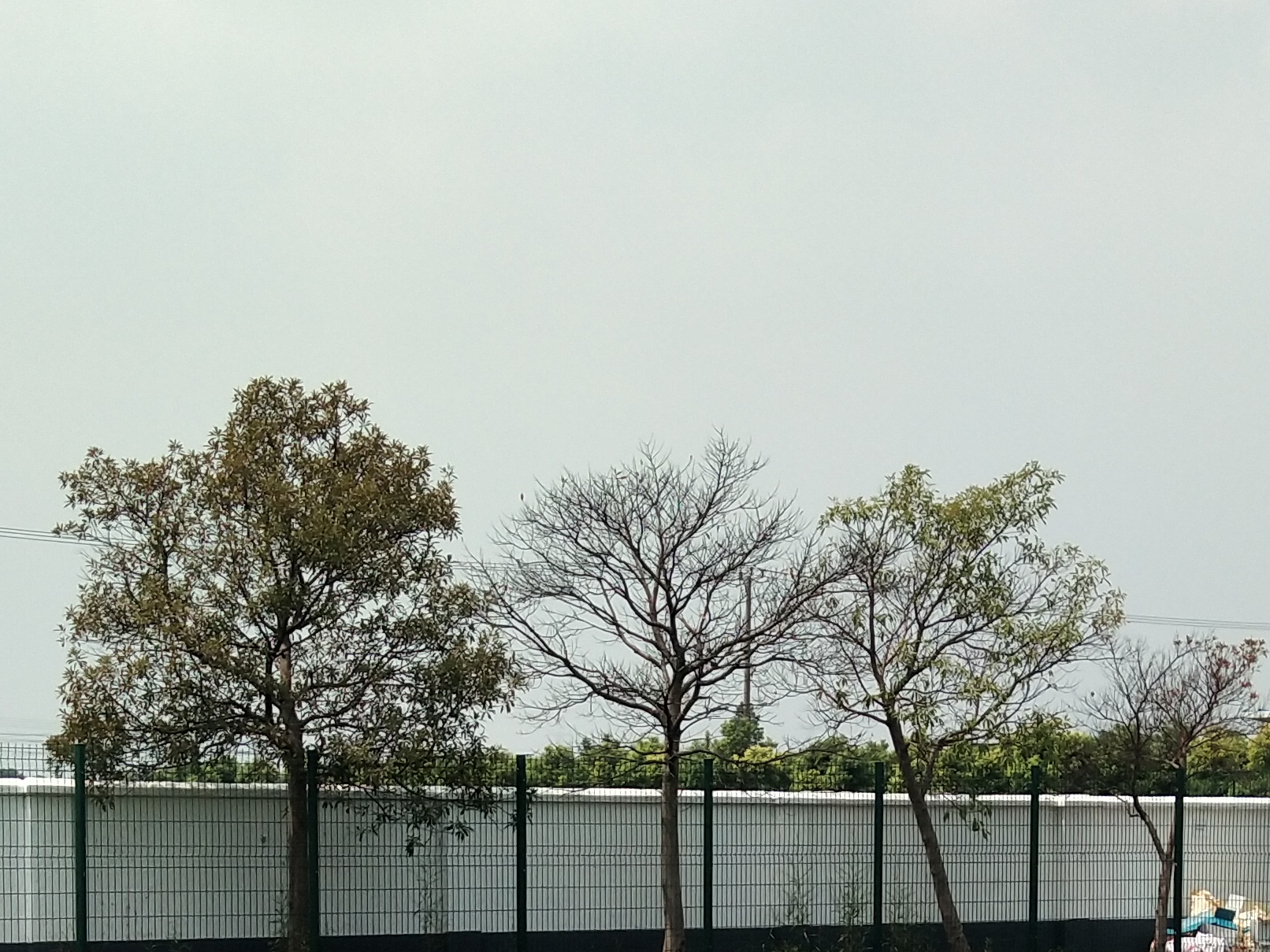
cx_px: 791
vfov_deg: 17.9
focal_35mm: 80
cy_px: 1011
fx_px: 2935
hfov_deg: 24.4
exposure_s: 1/1236
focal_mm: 3.69
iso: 50
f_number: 2.2
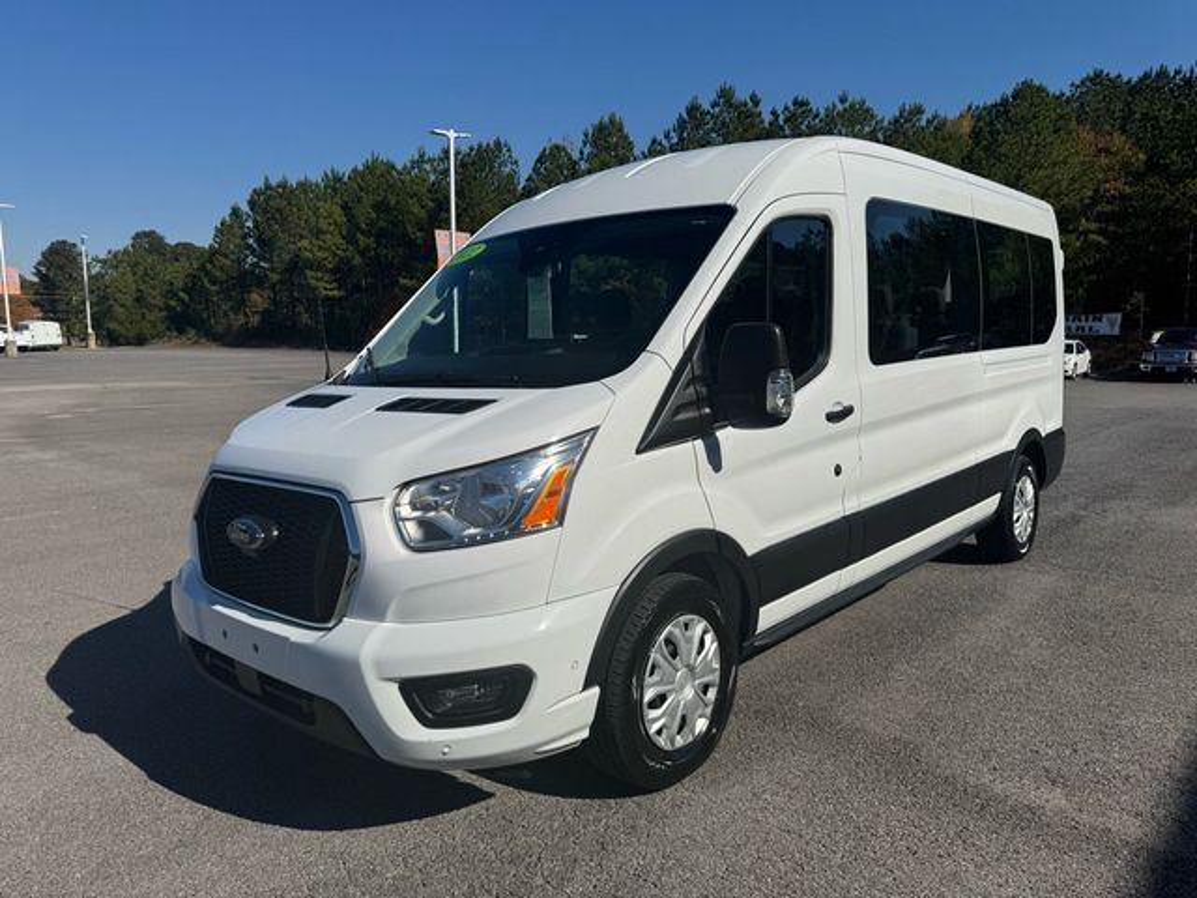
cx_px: 598
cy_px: 449
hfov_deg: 71.6
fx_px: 830
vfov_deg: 56.8
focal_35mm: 24
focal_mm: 6.76
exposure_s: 1/12346
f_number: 1.78
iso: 80
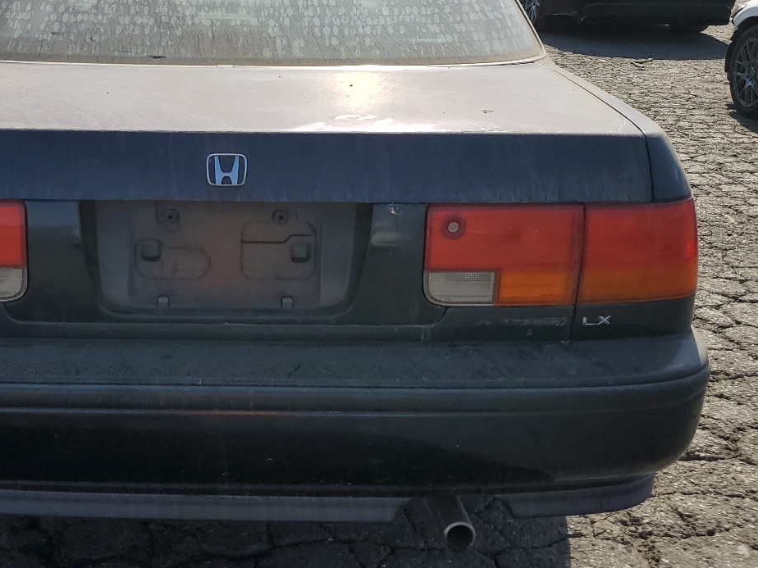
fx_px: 985
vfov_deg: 32.1
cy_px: 230
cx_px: 225
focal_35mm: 45
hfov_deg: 41.3
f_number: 1.5
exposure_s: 1/3333
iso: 50
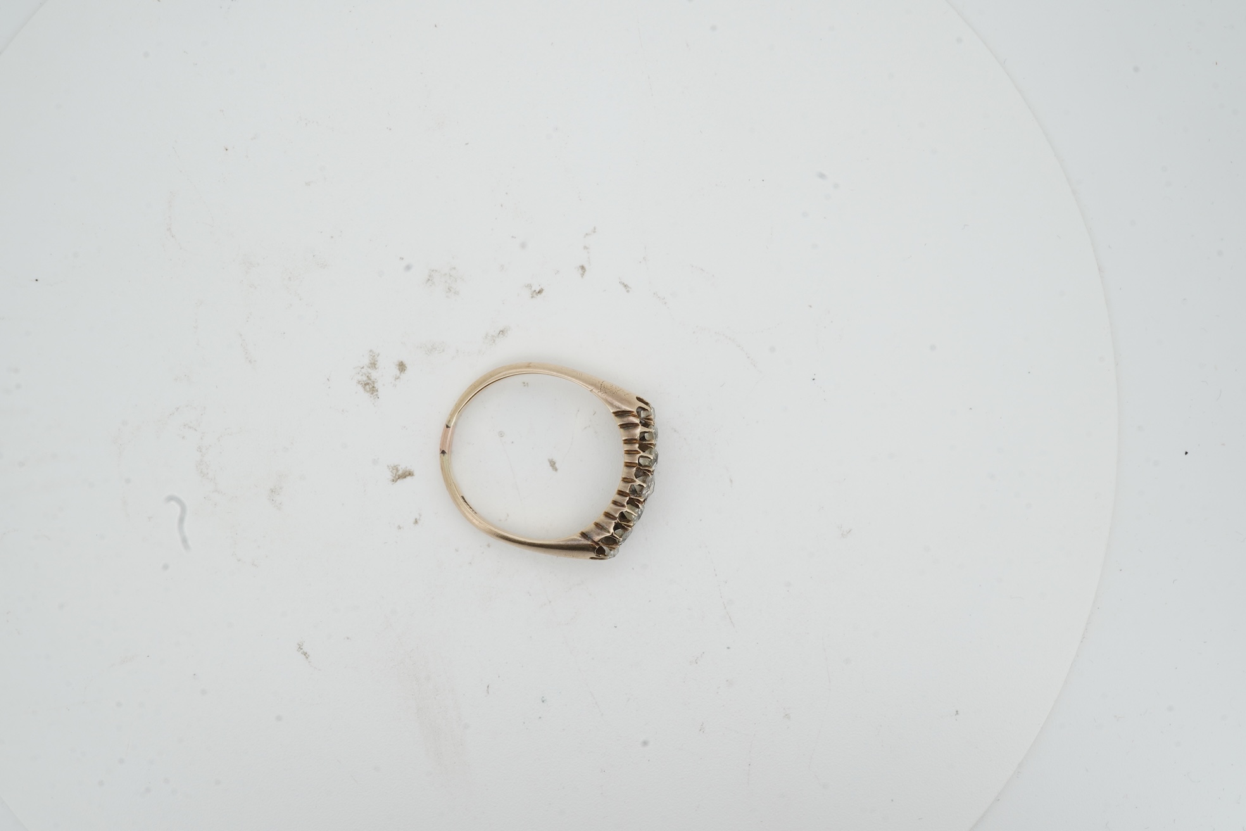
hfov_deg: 43.6
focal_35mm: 45
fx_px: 1557
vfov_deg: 29.9
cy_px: 416
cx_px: 623
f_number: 22
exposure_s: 1/50
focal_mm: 30
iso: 160
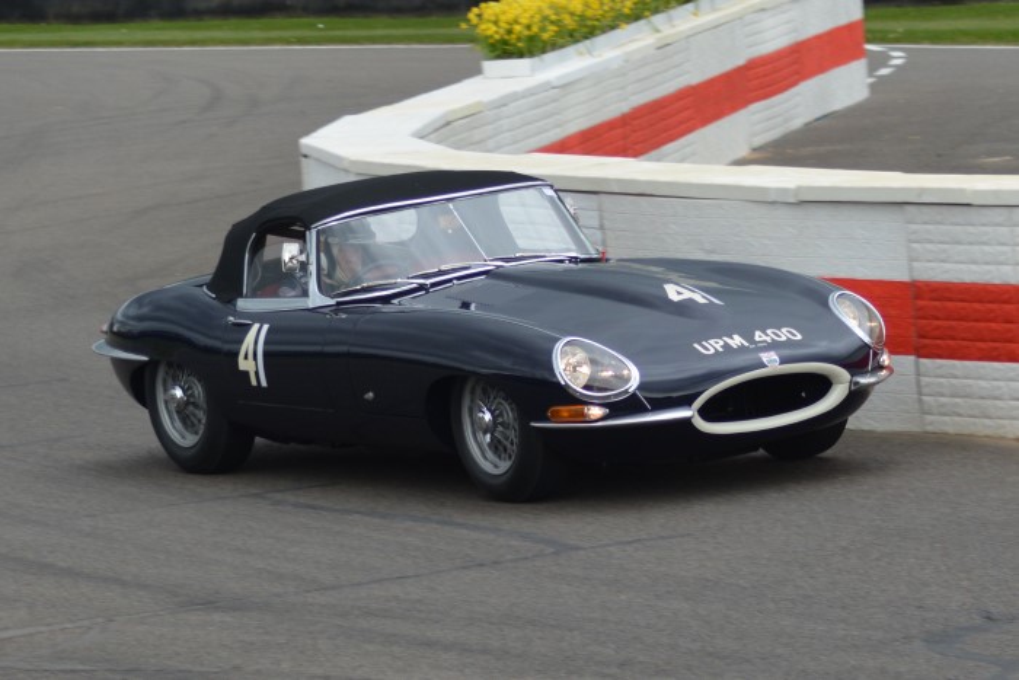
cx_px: 510
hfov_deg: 19.5
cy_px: 340
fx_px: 2973
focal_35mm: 105
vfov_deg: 13.0
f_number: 5
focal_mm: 70
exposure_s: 1/500
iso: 400
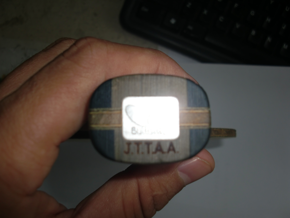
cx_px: 145
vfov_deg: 39.7
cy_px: 109
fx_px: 302
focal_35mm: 36
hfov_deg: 51.4
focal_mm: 6.3
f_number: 7.9
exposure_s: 1/80
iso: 64
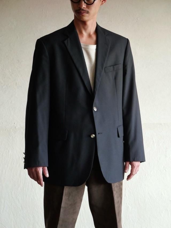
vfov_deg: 19.6
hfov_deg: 14.8
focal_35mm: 100
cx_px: 86
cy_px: 114
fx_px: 658
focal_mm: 50
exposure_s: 1/80
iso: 3200
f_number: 3.9
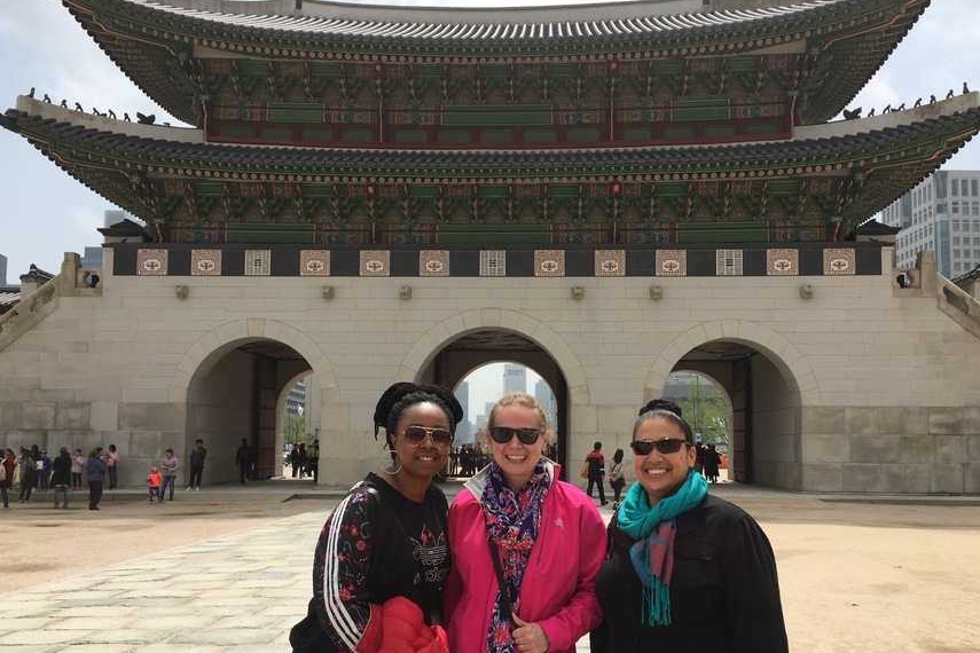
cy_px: 385
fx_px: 871
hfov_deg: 58.7
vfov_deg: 41.0
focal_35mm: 32
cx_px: 511
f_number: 2.2
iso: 32
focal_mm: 4.15
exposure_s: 1/2326
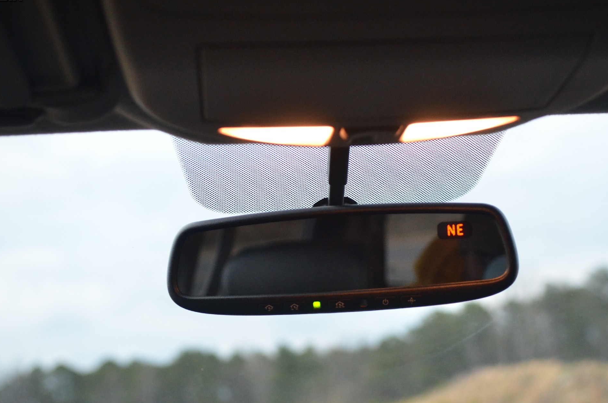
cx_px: 354
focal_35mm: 70
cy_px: 255
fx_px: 1174
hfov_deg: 29.0
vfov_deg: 19.4
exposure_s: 1/60
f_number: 2.8
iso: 1600
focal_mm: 35
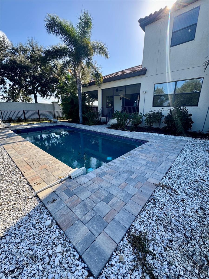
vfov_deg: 102.1
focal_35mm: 14
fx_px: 113
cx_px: 104
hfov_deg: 85.7
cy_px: 140
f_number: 2.2
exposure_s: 1/368
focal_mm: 2.22
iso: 40
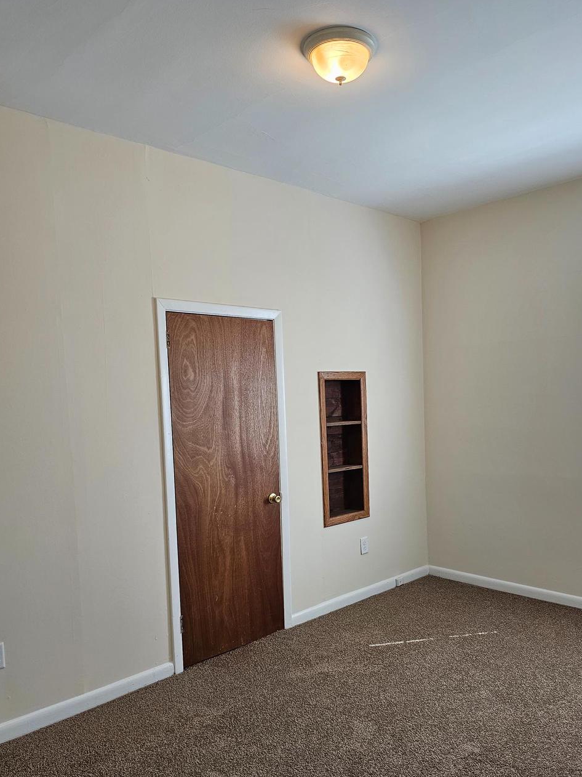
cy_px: 437
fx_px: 628
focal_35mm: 28
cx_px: 340
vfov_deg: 63.2
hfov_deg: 49.5
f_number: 1.7
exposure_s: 1/120
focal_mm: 6.3
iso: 100
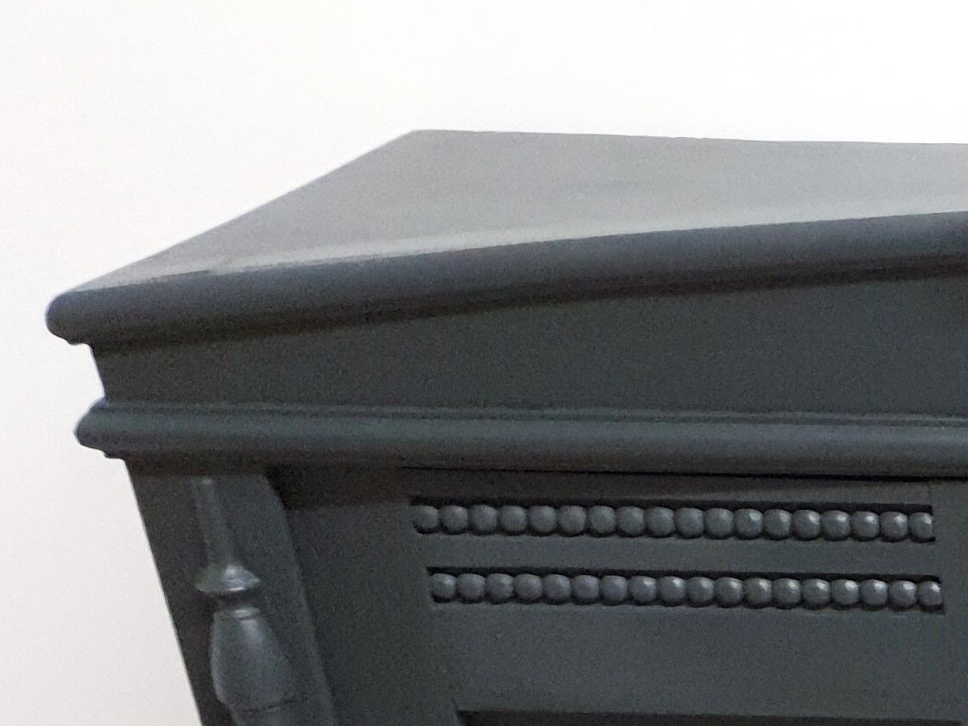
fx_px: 2628
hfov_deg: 17.1
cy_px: 1111
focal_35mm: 94
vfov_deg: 14.6
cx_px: 1748
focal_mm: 4.3
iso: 320
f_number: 1.5
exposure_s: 1/25
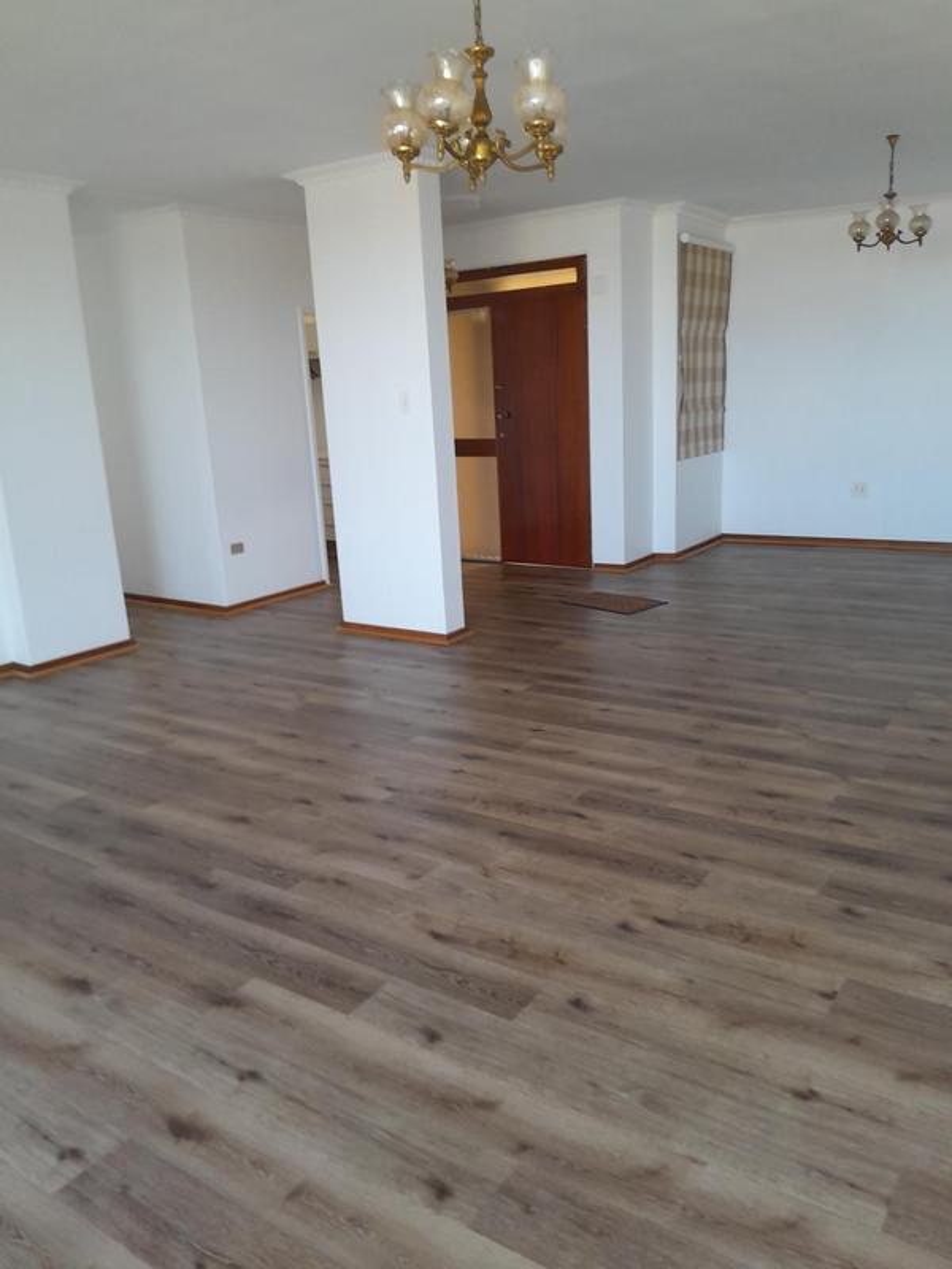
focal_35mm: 26
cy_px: 634
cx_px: 476
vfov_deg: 67.3
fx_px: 953
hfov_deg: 53.1
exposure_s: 1/50
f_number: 1.8
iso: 160
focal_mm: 3.98
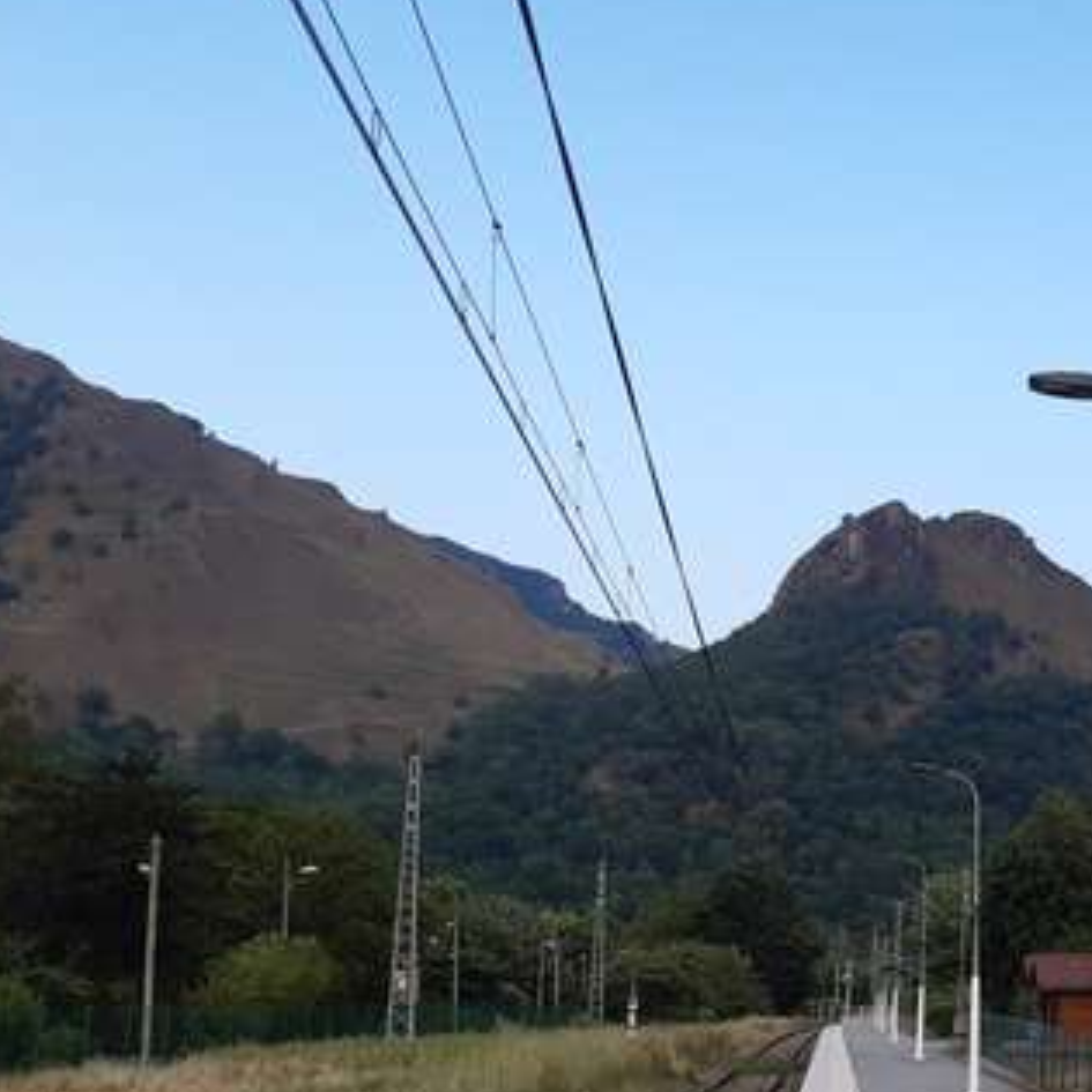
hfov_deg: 27.7
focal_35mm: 56
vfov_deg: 30.0
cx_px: 1231
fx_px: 1999
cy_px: 839
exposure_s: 1/306
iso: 40
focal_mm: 3.92
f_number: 1.7
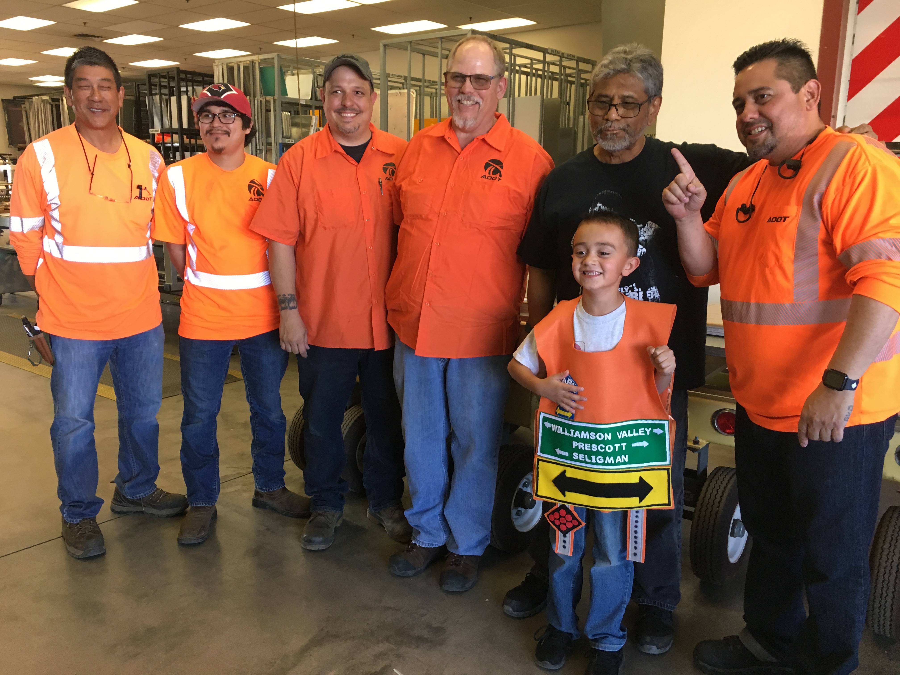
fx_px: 754
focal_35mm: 29
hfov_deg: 61.7
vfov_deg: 48.2
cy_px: 338
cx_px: 450
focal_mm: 4.15
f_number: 2.2
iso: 40
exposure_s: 1/30
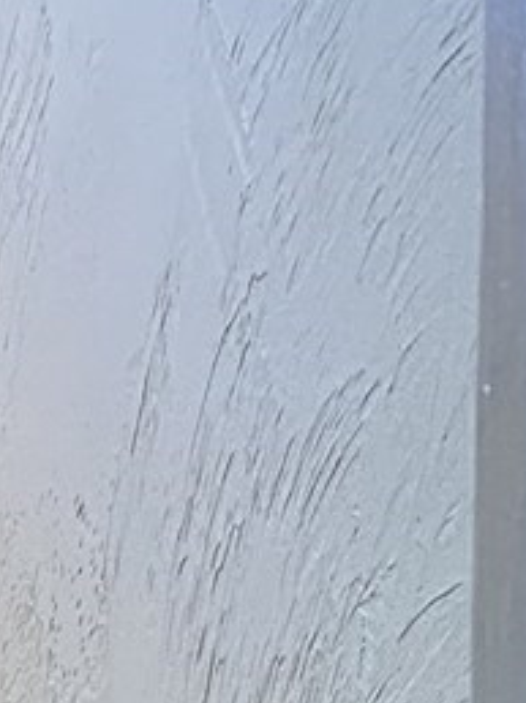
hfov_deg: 8.4
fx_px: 3146
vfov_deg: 10.7
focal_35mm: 155
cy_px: 1758
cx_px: -888
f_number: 1.8
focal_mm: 4.25
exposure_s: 1/60
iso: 320
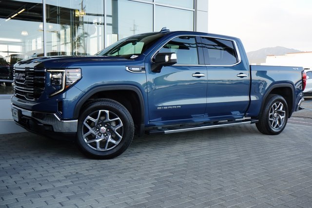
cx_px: 156
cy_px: 104
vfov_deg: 36.9
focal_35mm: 36
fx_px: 312
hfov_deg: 53.1
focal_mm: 36
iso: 1000
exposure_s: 1/200
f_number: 8
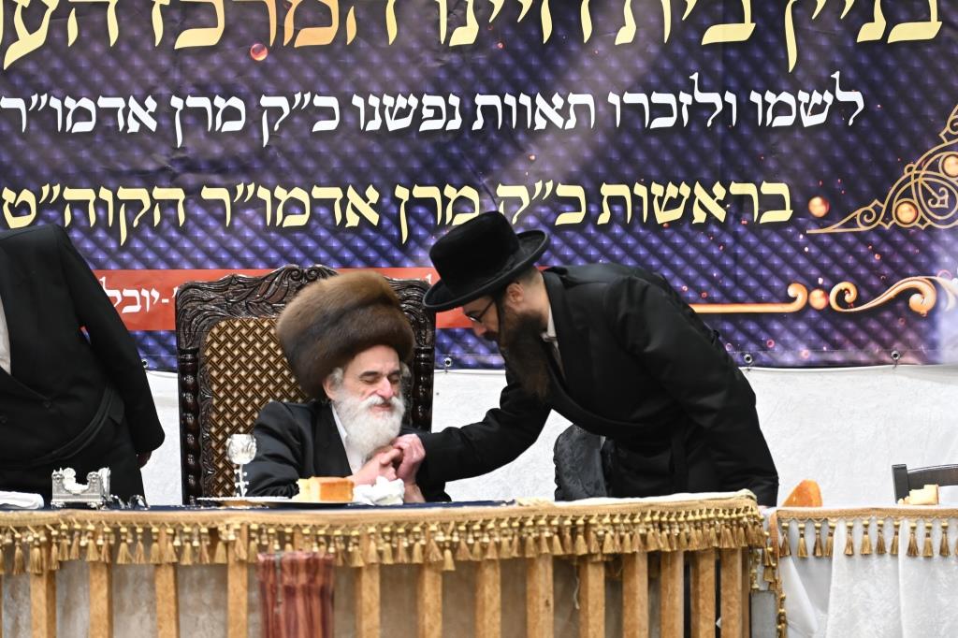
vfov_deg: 4.6
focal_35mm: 300
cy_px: 319
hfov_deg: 6.9
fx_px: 7980
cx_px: 479
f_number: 2.8
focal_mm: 200
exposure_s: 1/160
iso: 1000
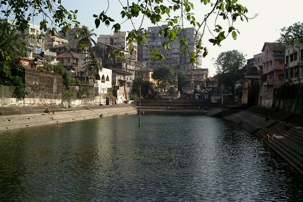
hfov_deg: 48.5
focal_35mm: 40
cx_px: 153
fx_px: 337
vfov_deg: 33.3
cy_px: 90
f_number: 4.8
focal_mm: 5.8
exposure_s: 1/320
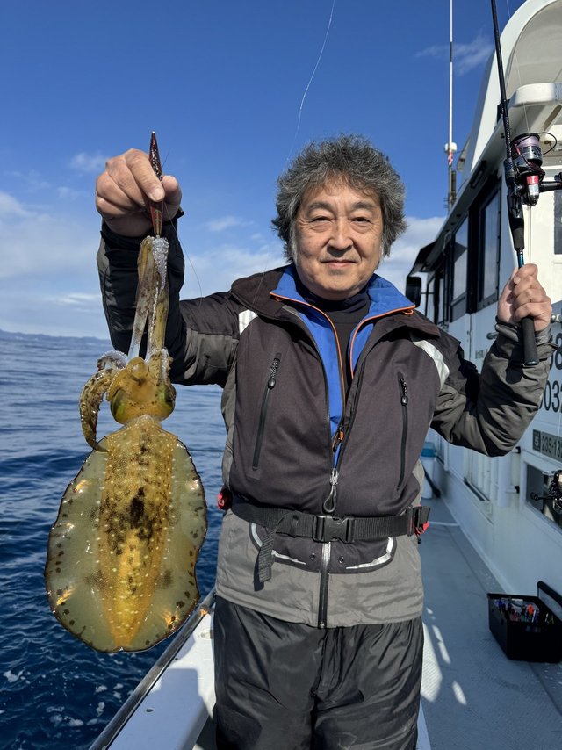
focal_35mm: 24
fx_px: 520
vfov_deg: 71.6
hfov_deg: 56.8
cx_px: 281
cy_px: 375
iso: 80
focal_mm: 6.76
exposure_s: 1/2252
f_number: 1.78
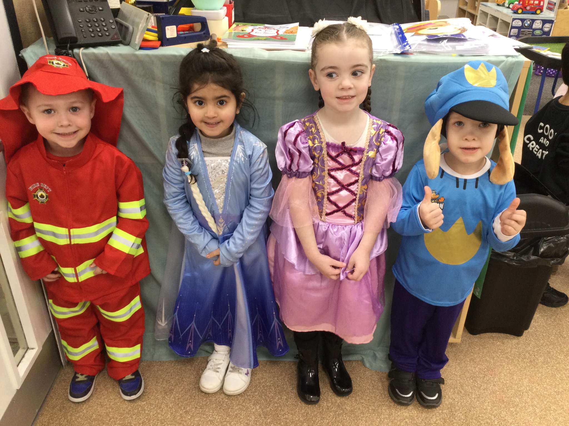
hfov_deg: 58.4
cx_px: 284
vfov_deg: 45.4
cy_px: 213
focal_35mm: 31
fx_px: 510
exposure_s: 1/33
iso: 80
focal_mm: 3.3
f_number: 2.4
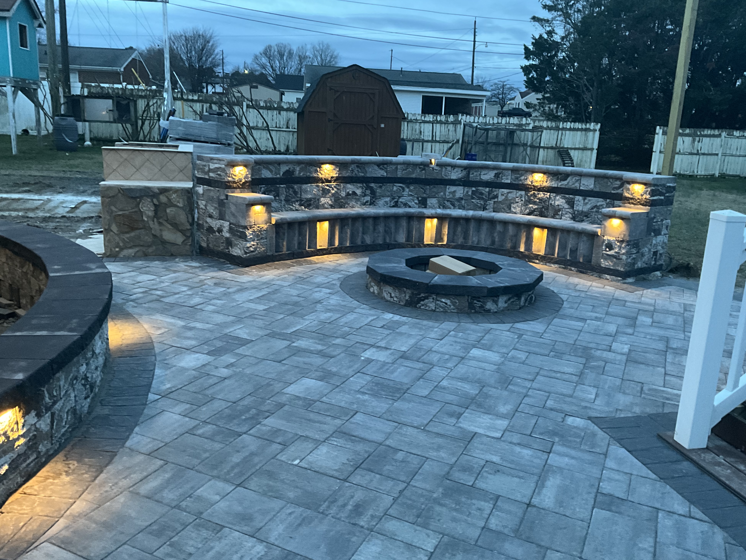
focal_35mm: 30
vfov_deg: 46.8
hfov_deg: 60.0
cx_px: 383
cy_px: 283
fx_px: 646
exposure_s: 1/60
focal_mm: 3
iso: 250
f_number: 1.8
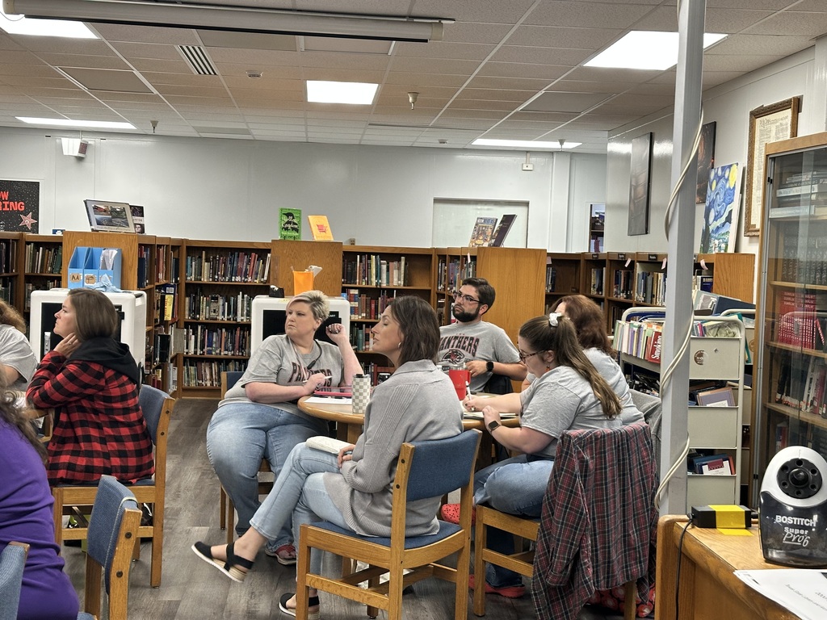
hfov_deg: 39.7
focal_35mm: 48
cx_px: 414
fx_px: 1147
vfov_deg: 30.3
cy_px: 310
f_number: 1.78
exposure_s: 1/60
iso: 200
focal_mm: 6.86
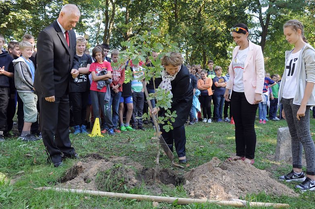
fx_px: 302
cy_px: 96
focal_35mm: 35
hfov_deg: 55.0
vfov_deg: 38.2
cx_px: 170
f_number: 5.6
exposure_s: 1/125
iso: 400
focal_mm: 21
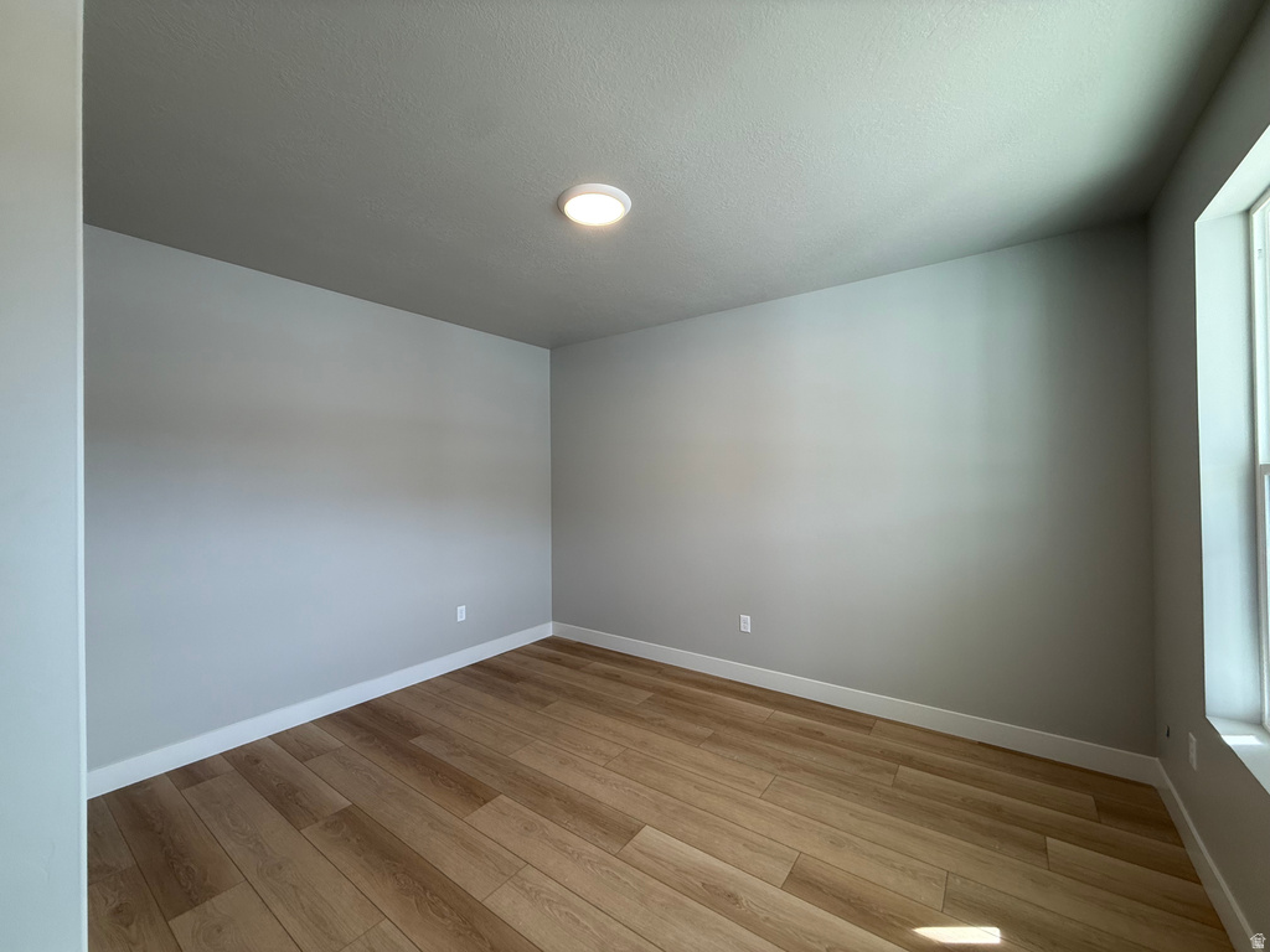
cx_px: 635
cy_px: 476
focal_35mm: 14
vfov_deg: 85.7
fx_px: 514
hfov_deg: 102.1
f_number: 2.2
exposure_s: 1/120
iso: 80
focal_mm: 2.22
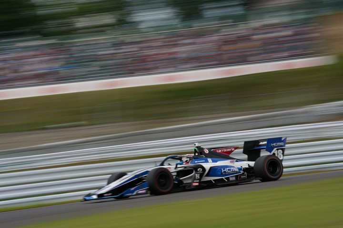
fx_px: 1905
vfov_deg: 6.9
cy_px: 114
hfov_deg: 10.3
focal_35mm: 200
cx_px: 172
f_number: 20
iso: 100
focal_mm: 200
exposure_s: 1/40
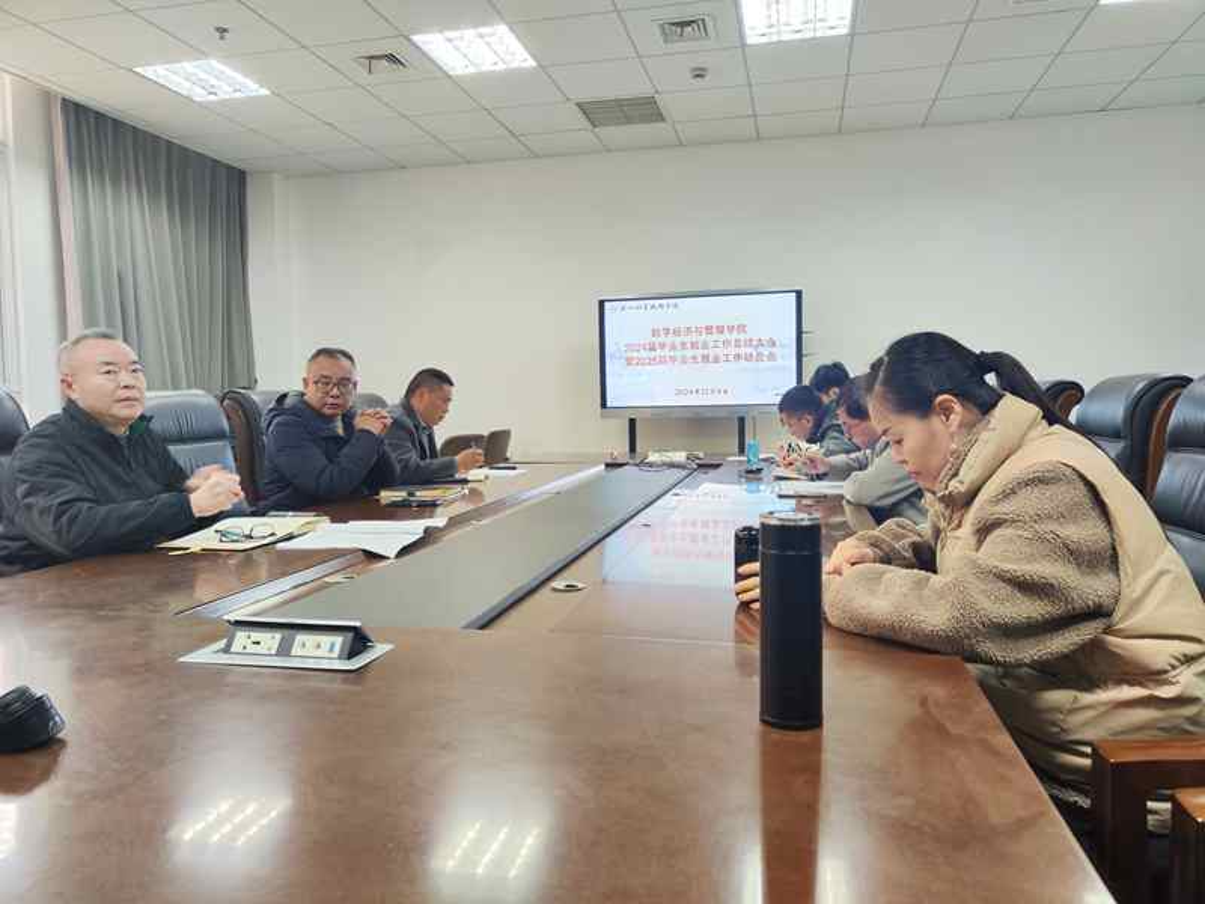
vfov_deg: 56.8
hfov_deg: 71.6
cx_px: 602
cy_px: 452
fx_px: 835
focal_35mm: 24
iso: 171
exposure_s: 1/41
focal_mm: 5.59
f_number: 1.88
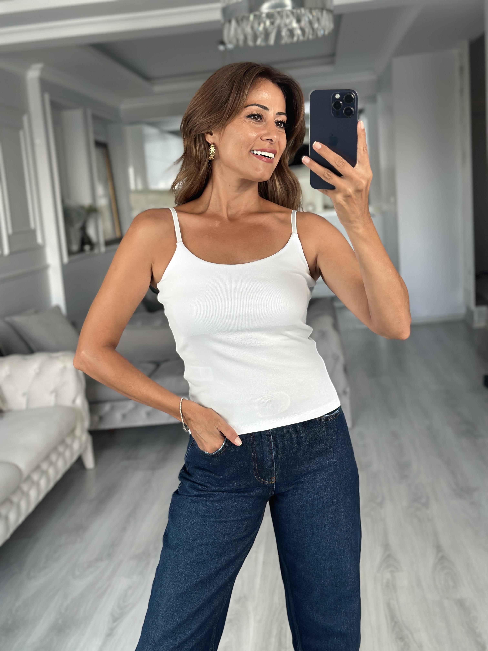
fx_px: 902
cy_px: 326
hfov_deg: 30.3
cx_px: 244
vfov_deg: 39.7
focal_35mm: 48
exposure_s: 1/60
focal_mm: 6.86
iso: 200
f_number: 1.78
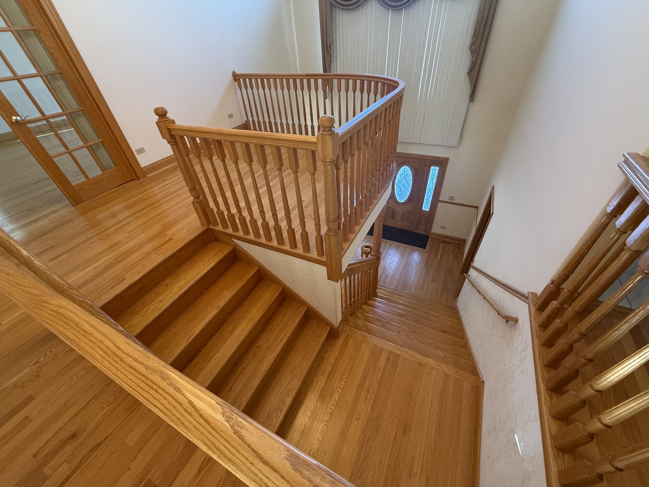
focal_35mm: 14
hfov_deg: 102.1
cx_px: 324
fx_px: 262
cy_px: 244
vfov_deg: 85.7
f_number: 2.2
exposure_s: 1/120
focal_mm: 2.22
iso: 400
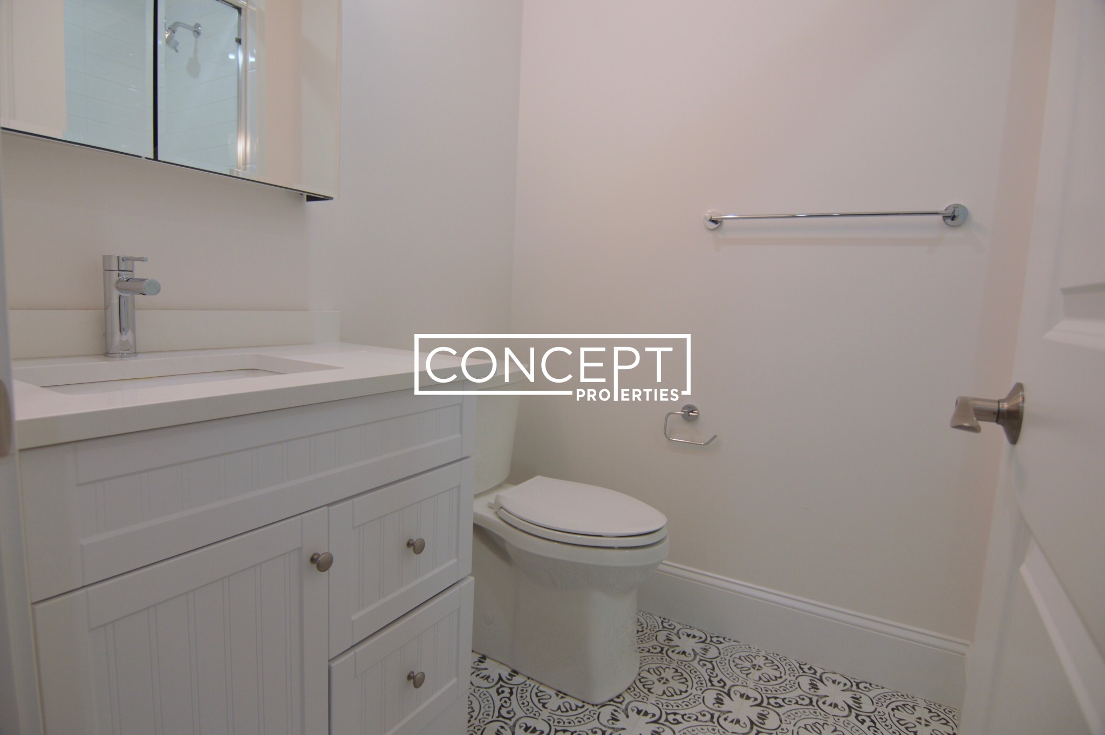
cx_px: 552
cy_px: 368
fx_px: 552
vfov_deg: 67.3
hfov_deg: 90.0
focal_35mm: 18
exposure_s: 1/100
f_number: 5
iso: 400
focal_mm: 12
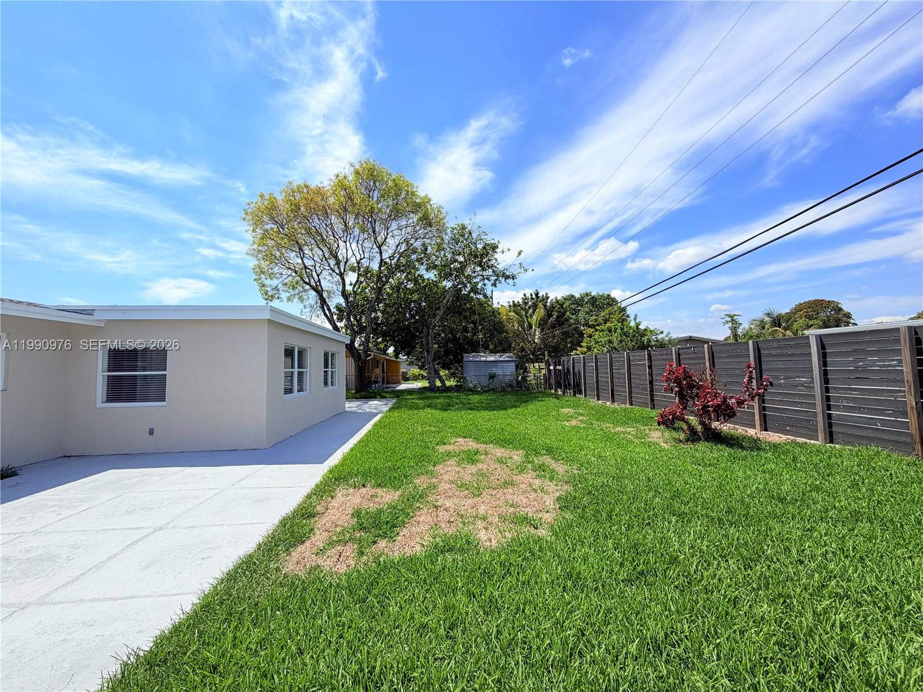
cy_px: 346
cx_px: 462
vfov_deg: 85.7
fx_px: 373
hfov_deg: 102.1
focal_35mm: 14
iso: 20
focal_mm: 2.22
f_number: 2.2
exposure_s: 1/1259
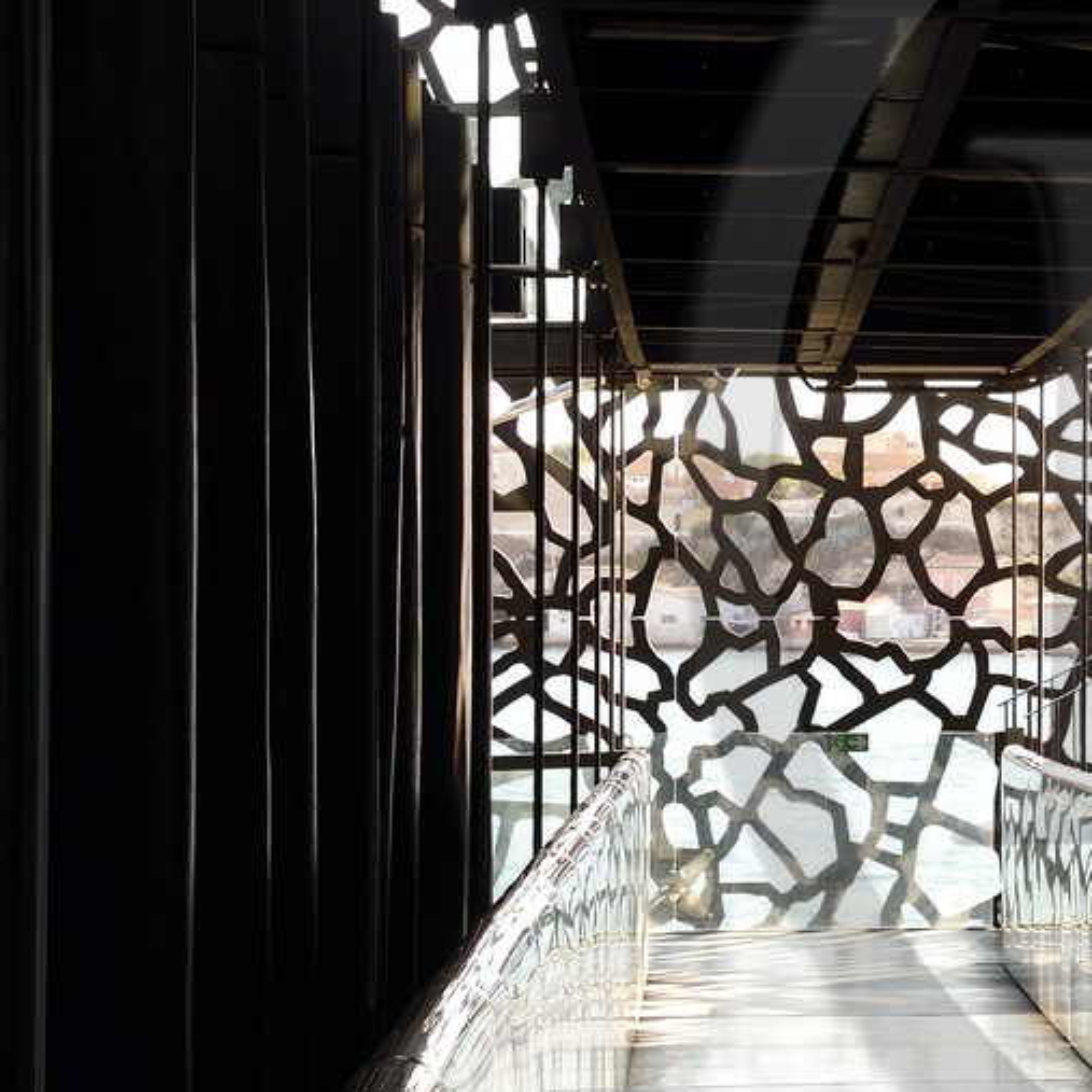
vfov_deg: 14.8
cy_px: 493
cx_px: 1562
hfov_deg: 14.0
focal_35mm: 118
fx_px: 4211
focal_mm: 44
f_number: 9
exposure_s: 1/80
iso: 200
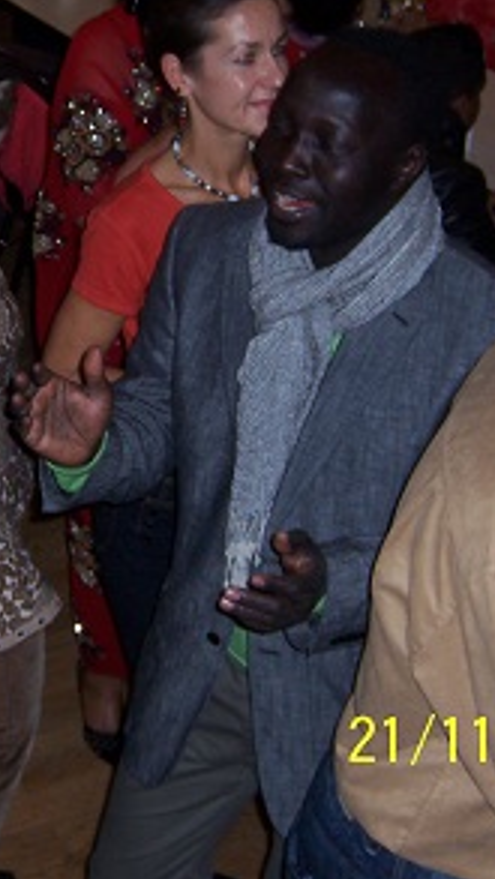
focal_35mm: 94
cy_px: 314
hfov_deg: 12.7
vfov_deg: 22.6
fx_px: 2192
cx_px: -42
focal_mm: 8.2
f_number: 3.4
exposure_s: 1/60
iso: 80
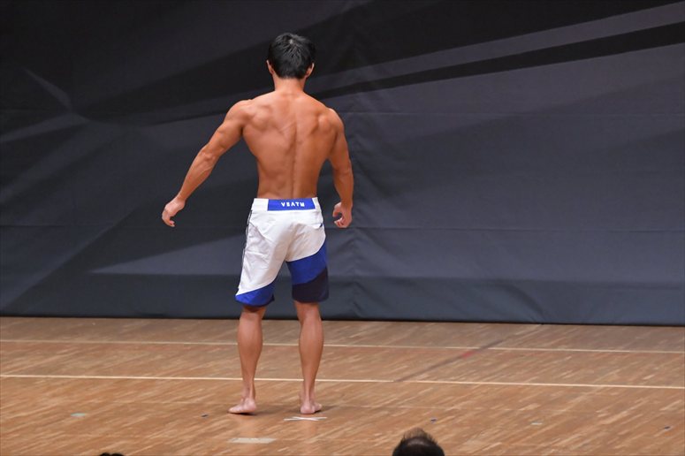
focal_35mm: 300
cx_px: 342
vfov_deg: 4.6
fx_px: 5706
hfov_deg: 6.9
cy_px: 228
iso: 6400
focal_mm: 200
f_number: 5.6
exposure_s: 1/400
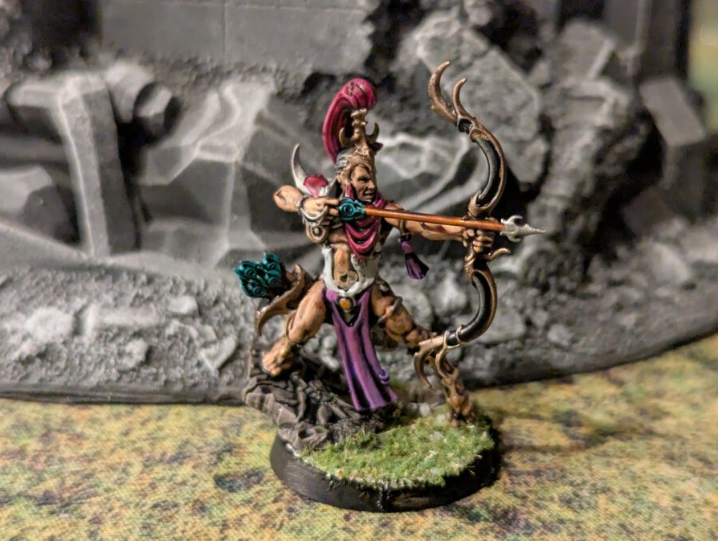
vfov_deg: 26.6
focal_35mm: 55
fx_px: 1142
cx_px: 383
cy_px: 262
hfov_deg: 34.9
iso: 2343
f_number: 1.85
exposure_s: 1/33.3
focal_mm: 6.81
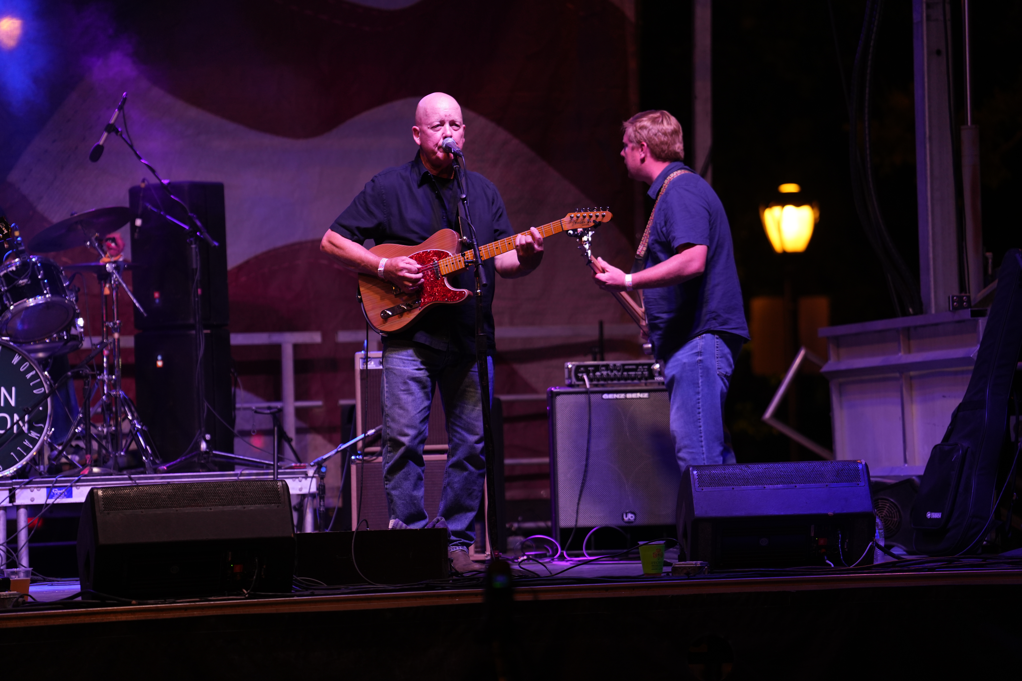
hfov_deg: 14.3
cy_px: 340
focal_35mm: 144
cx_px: 511
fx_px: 4088
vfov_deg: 9.5
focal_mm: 144
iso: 800
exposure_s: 1/200
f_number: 2.8
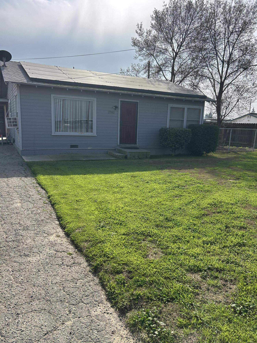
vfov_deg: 67.3
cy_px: 172
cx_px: 128
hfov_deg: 53.1
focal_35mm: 26
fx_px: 257
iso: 50
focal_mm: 5.7
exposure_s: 1/3704
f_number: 1.5
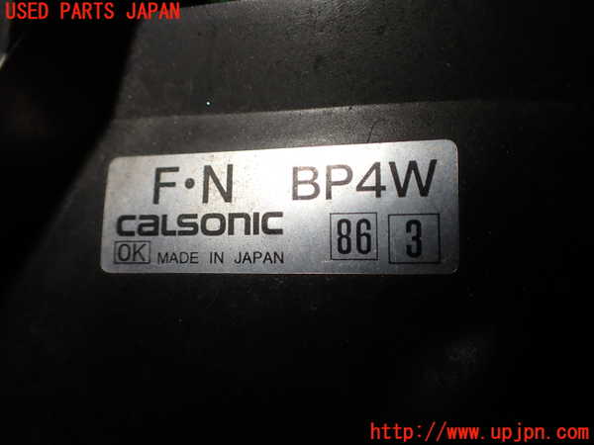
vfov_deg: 46.8
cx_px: 297
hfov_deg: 60.0
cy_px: 222
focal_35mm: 30
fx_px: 515
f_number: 2.3
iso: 100
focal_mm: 5.4
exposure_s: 1/200
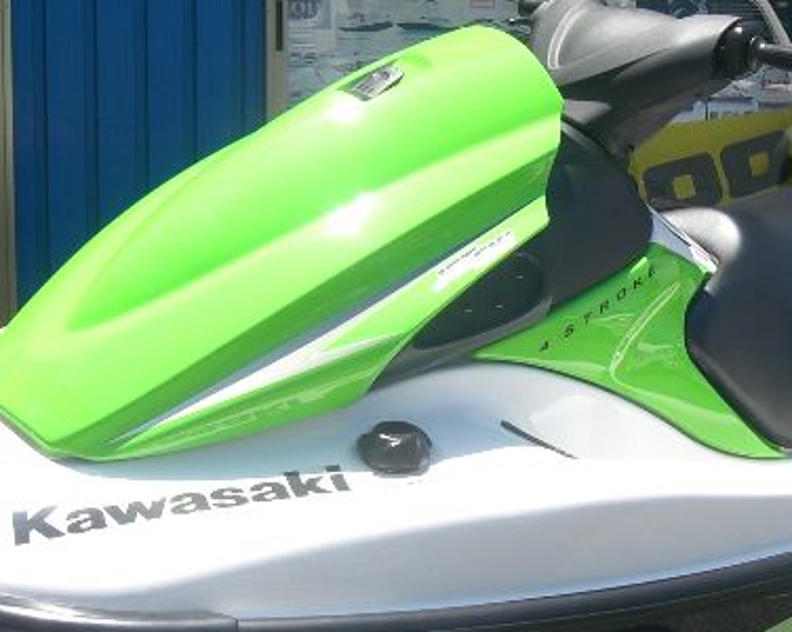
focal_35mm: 79
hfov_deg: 23.9
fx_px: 1850
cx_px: 607
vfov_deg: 19.4
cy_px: 324
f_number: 4.4
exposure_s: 1/320
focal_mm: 6.3
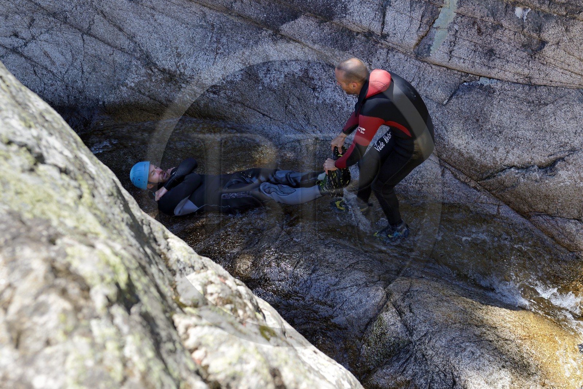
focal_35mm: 58
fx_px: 939
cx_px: 292
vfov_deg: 23.4
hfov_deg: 34.5
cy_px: 194
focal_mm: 58
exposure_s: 1/250
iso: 200
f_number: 5
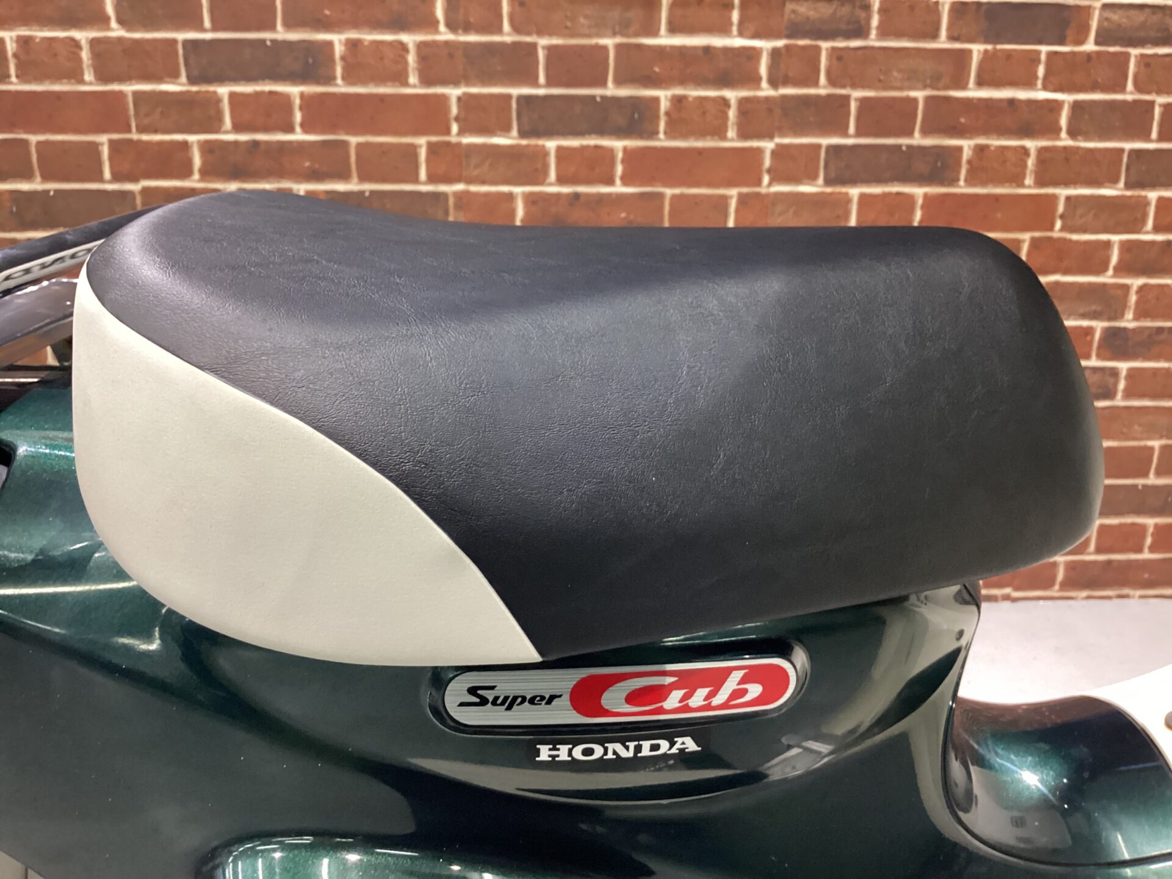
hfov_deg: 58.4
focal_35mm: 31
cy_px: 440
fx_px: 1050
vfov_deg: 45.4
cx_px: 586
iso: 320
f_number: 2.4
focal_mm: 3.3
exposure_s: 1/33
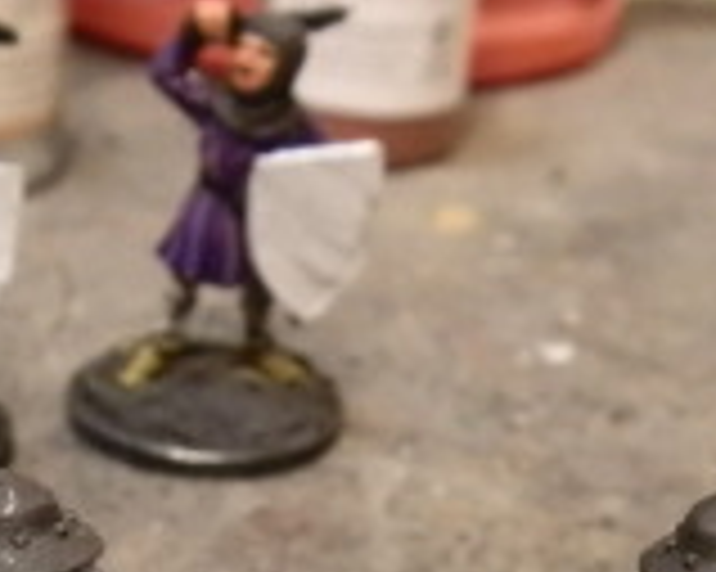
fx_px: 1948
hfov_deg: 20.8
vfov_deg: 16.4
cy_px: 540
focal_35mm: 92
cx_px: 252
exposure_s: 1/80
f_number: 3.1
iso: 400
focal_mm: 5
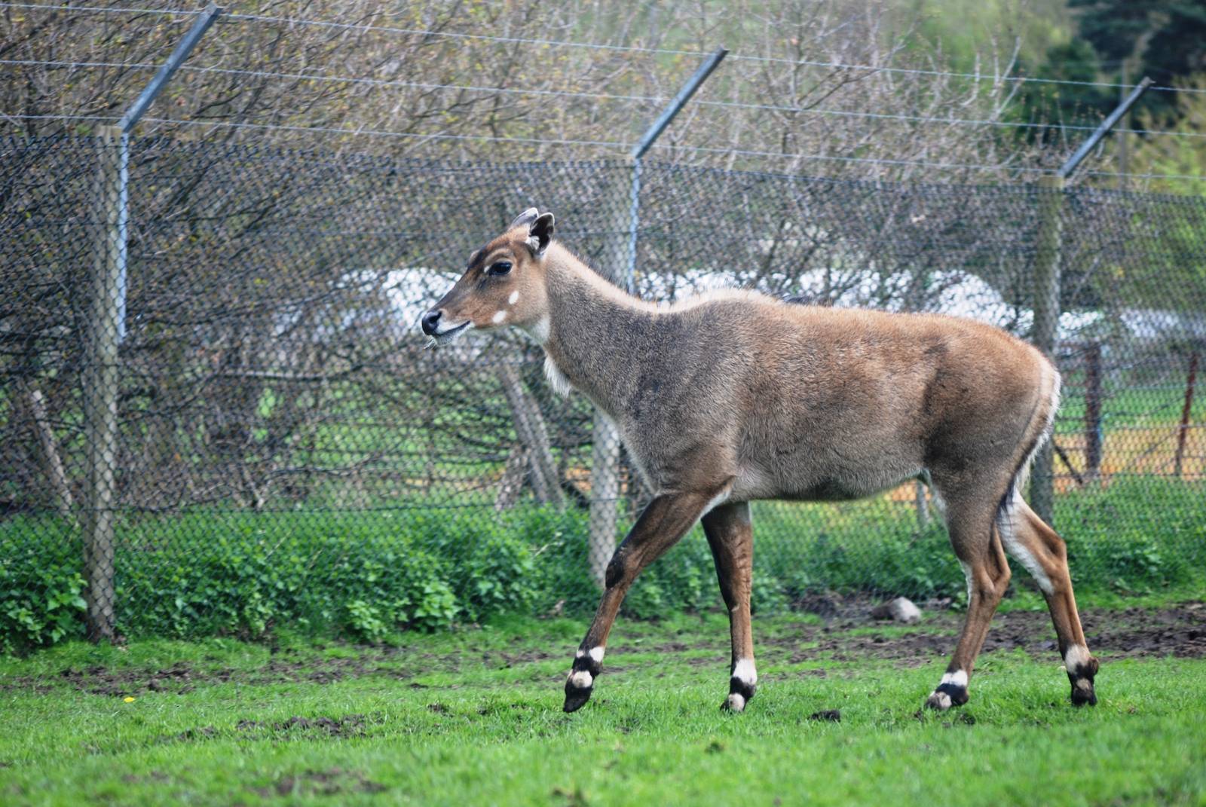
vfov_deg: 7.7
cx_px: 603
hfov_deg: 11.4
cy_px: 404
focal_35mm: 180
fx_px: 6037
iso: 200
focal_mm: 120
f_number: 4.2
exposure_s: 1/200
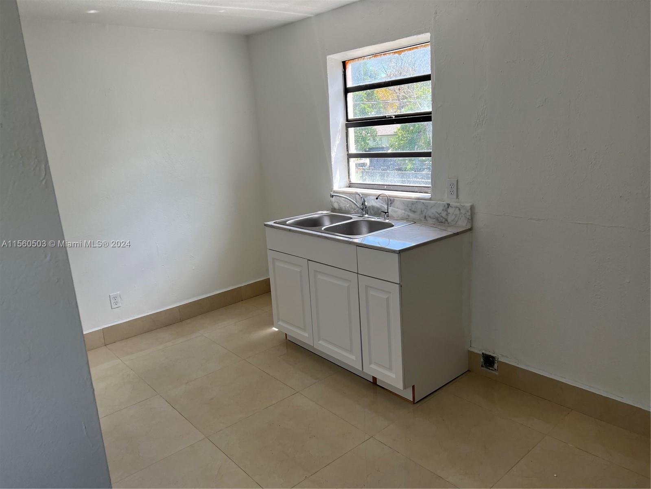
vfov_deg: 53.1
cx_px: 326
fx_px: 489
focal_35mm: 26
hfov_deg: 67.3
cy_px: 244
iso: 50
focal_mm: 5.7
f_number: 1.5
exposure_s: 1/397
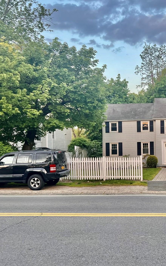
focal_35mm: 40
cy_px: 132
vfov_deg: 49.3
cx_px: 166
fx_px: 290
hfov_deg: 29.8
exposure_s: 1/121
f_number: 1.5
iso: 80
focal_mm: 5.7
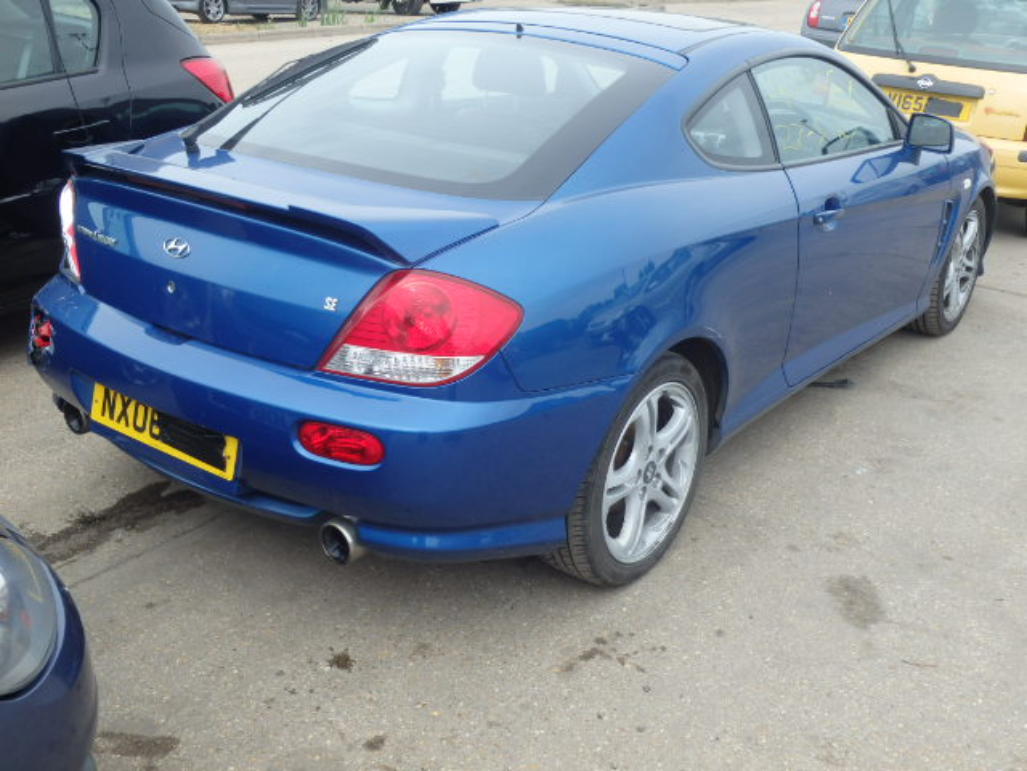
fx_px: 1127
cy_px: 386
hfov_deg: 49.0
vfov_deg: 37.7
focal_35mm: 38
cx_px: 514
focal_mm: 6.8
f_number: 4.6
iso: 125
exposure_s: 1/200
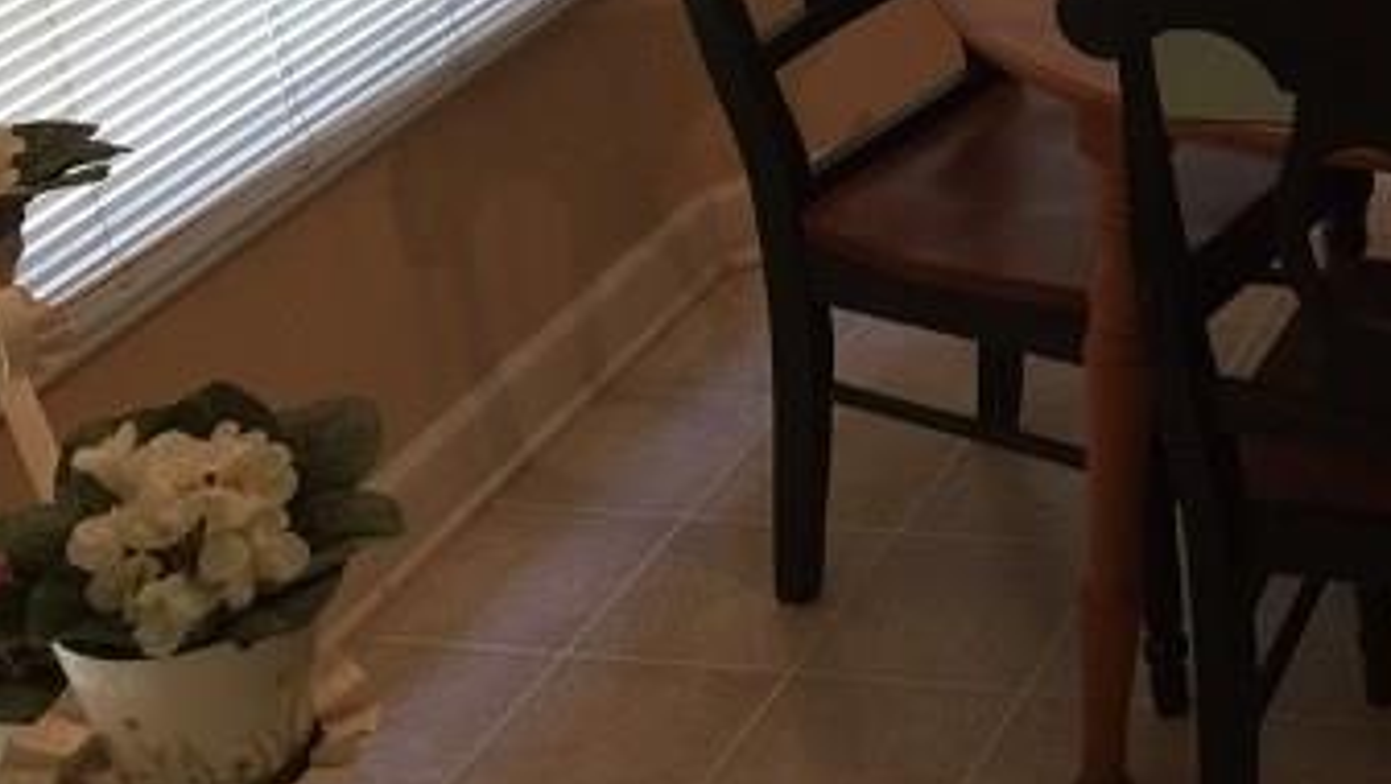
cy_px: -243
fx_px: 2768
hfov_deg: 25.6
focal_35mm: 75
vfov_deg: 15.3
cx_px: 1630
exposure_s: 1/15
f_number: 2.2
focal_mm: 4.15
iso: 50
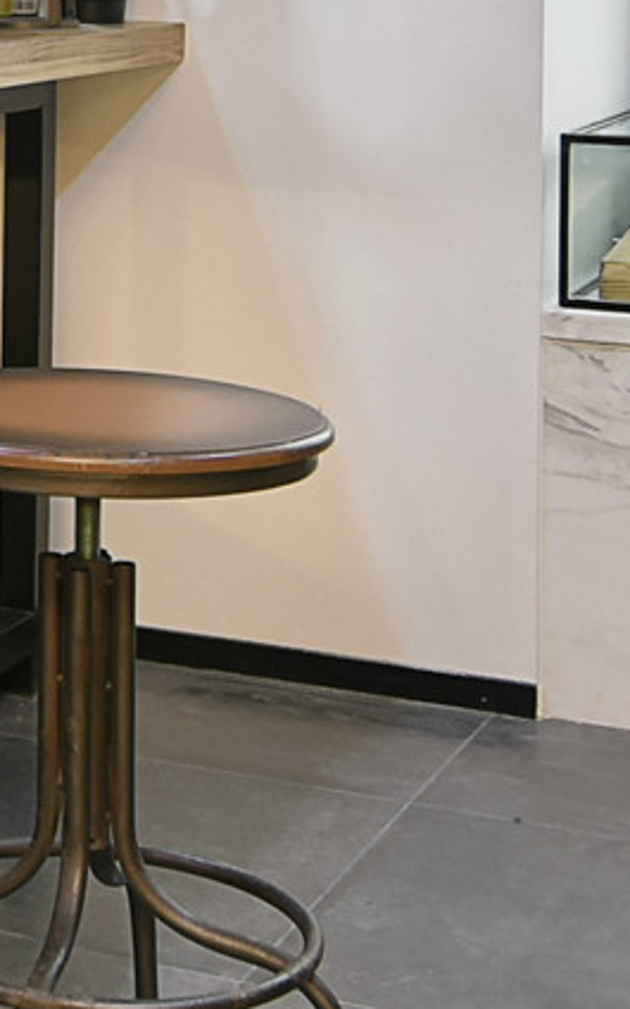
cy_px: -109
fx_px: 2775
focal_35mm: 101
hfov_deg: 12.1
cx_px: -452
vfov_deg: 19.7
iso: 400
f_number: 4
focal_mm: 14
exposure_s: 1/13
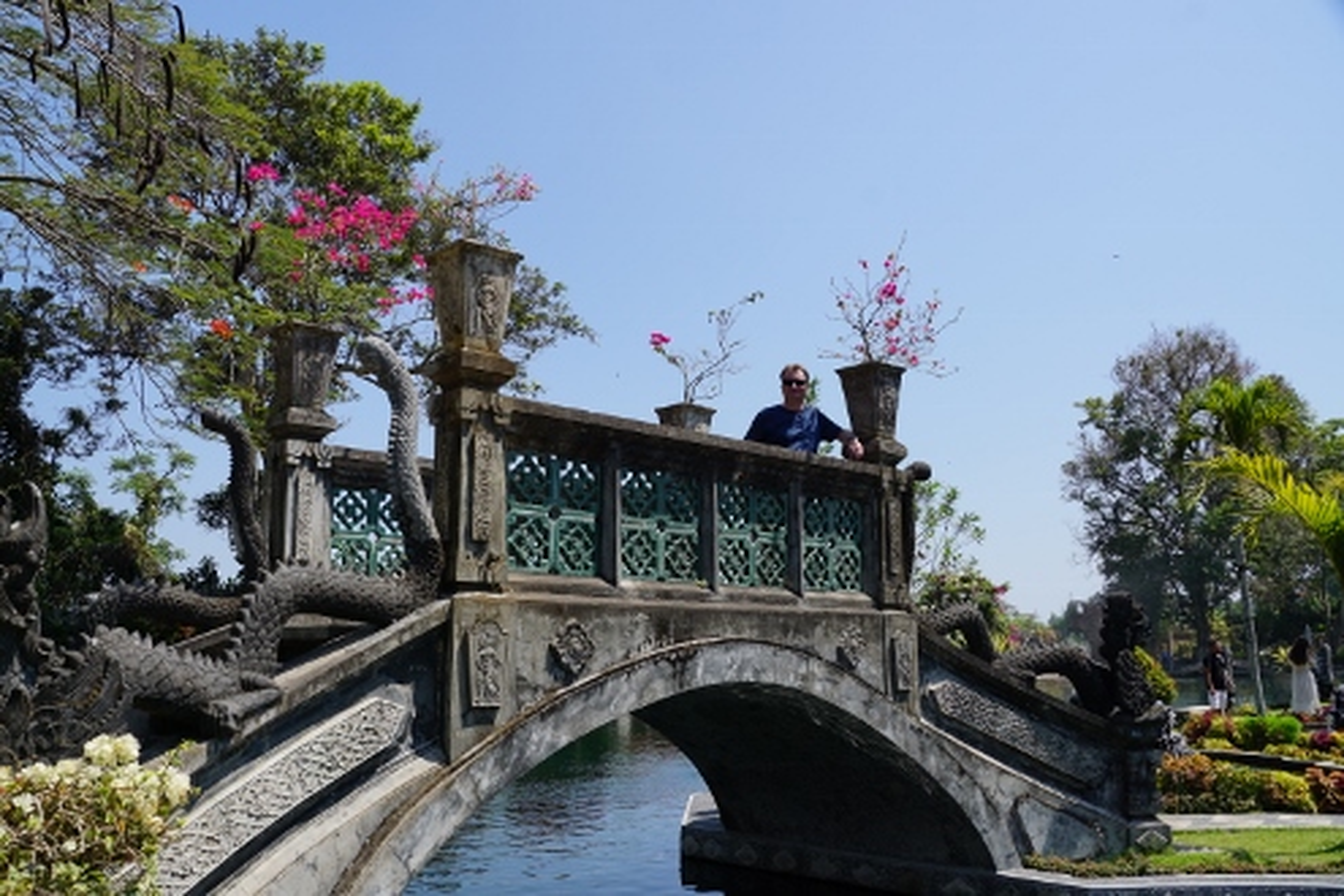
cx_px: 672
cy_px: 448
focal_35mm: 30
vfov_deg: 43.6
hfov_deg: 61.9
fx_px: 1120
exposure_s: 1/200
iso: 100
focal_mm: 20
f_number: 10
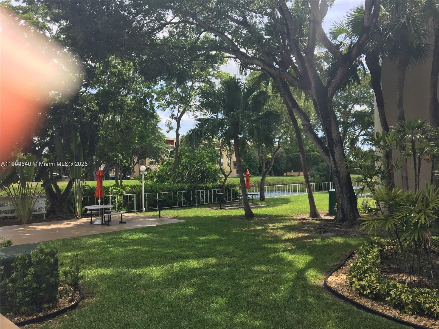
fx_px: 368
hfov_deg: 61.7
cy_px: 164
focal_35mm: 29
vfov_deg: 48.2
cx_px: 220
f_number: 2.2
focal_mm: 4.15
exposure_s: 1/793
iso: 25
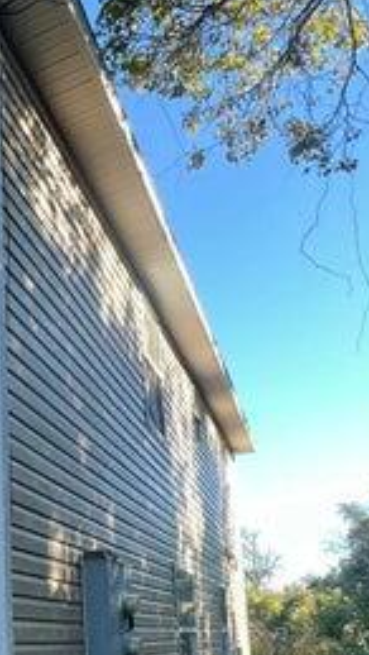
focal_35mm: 35
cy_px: 534
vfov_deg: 52.6
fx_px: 608
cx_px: -86
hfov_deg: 28.8
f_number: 1.8
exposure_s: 1/99
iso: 40
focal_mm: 1.57
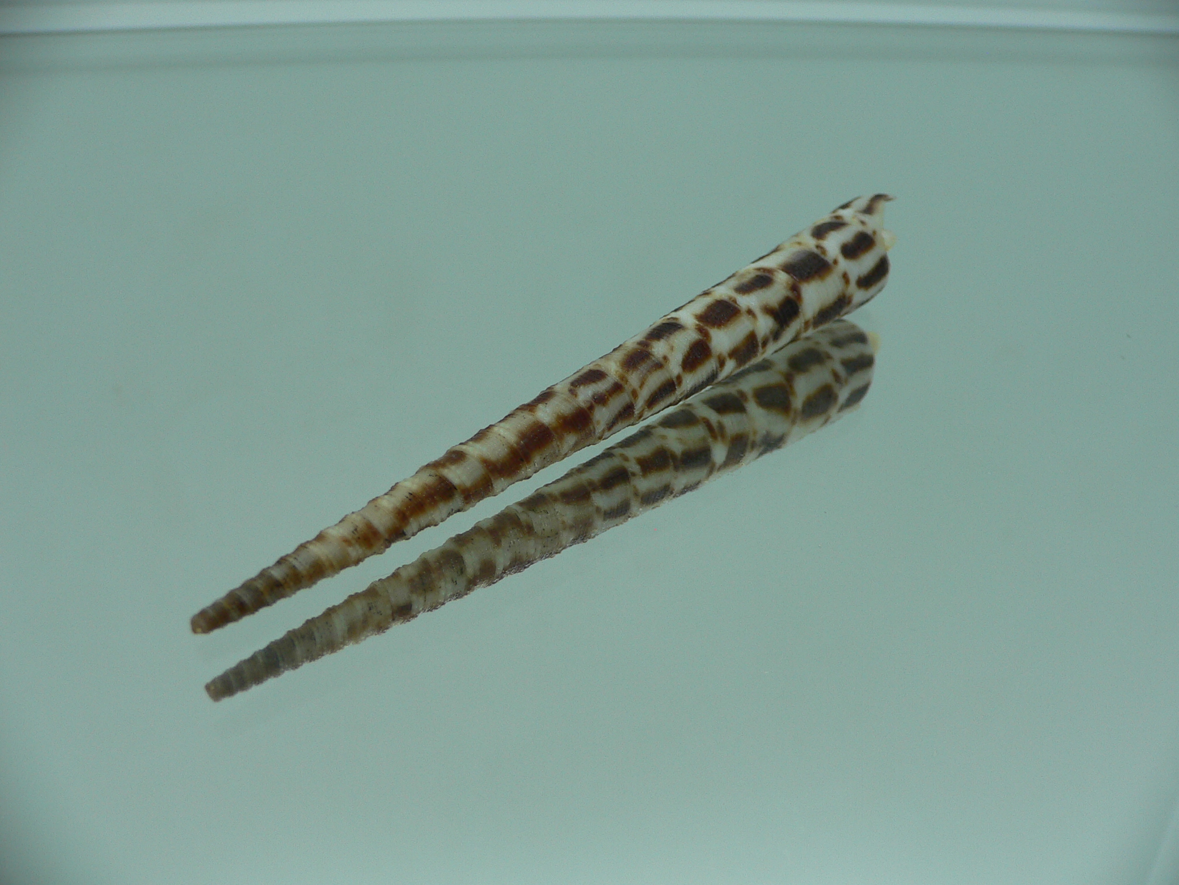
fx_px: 1192
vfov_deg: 40.7
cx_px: 590
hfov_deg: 52.6
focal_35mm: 35
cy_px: 442
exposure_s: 1/80
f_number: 2.8
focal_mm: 4.6
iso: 80
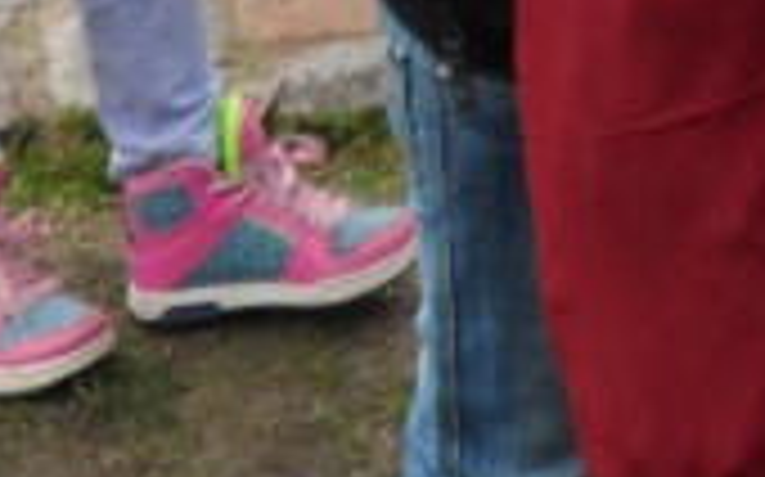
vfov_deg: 6.5
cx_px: 891
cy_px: -1125
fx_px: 3729
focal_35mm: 179
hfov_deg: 11.5
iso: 80
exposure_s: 1/350
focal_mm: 4.9
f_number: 3.1
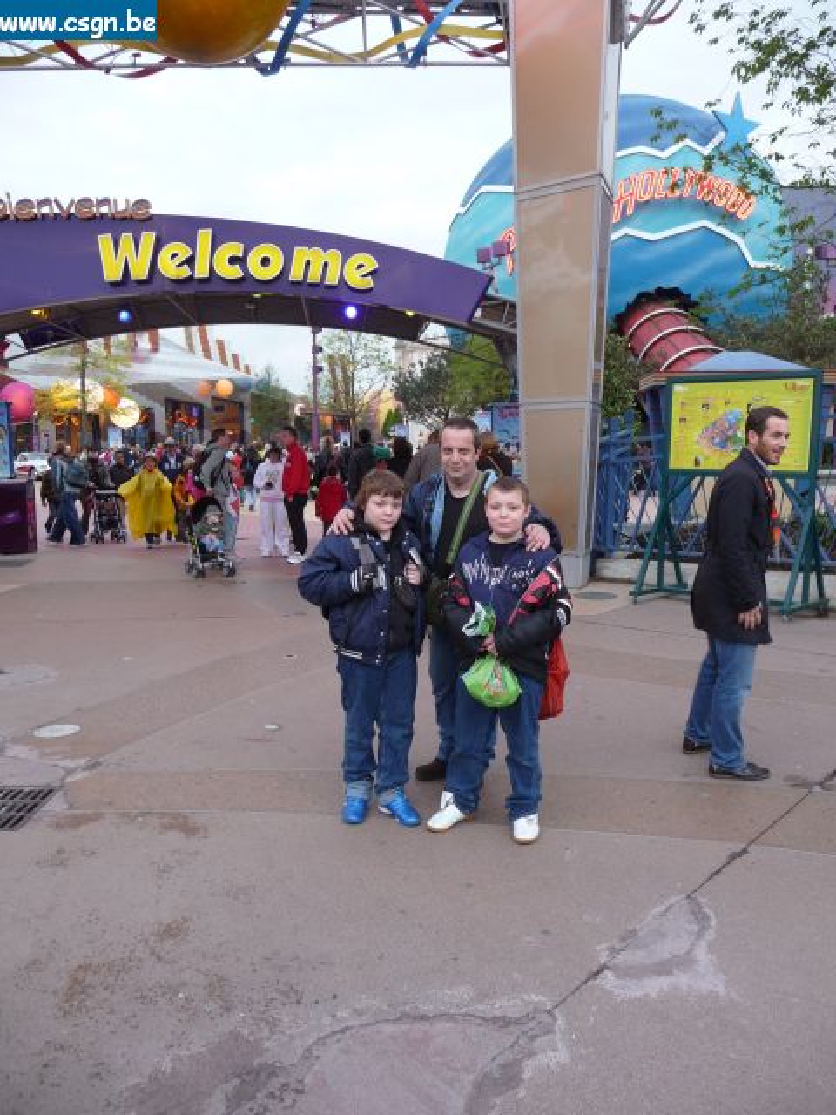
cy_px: 558
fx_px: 902
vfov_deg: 63.4
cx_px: 418
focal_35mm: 28
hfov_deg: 49.7
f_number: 3.3
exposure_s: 1/40
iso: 100
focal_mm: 4.7
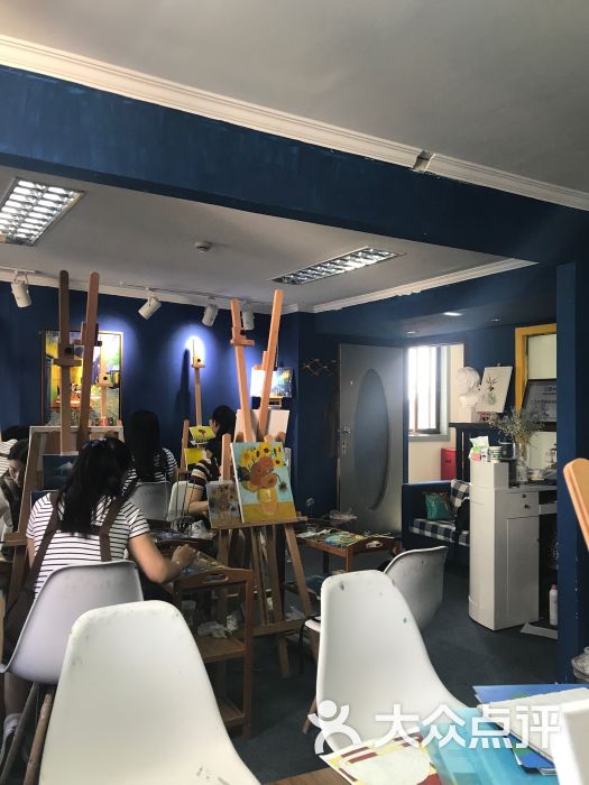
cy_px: 392
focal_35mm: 28
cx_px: 294
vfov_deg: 63.4
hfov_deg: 49.7
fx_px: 635
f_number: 1.8
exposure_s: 1/33
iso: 32
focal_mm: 3.99
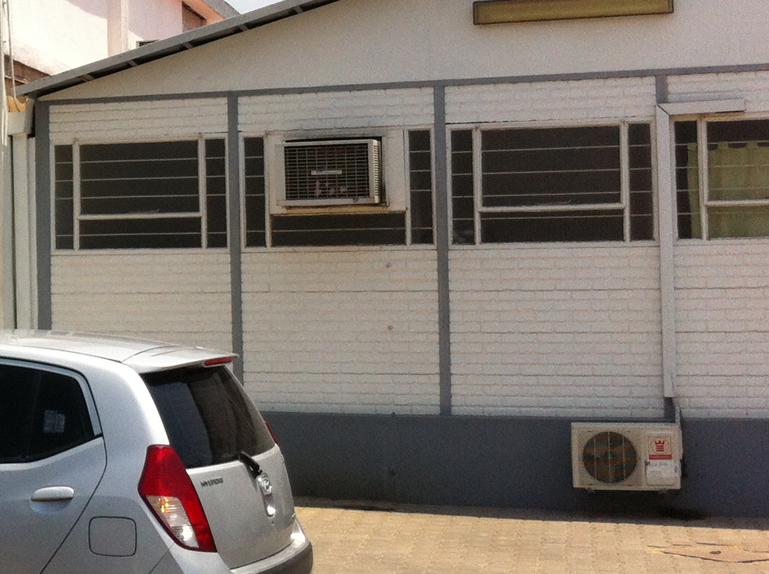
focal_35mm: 87
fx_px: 1930
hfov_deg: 20.9
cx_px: -180
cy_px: 165
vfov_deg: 16.9
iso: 80
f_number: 2.8
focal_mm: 3.85
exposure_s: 1/2155
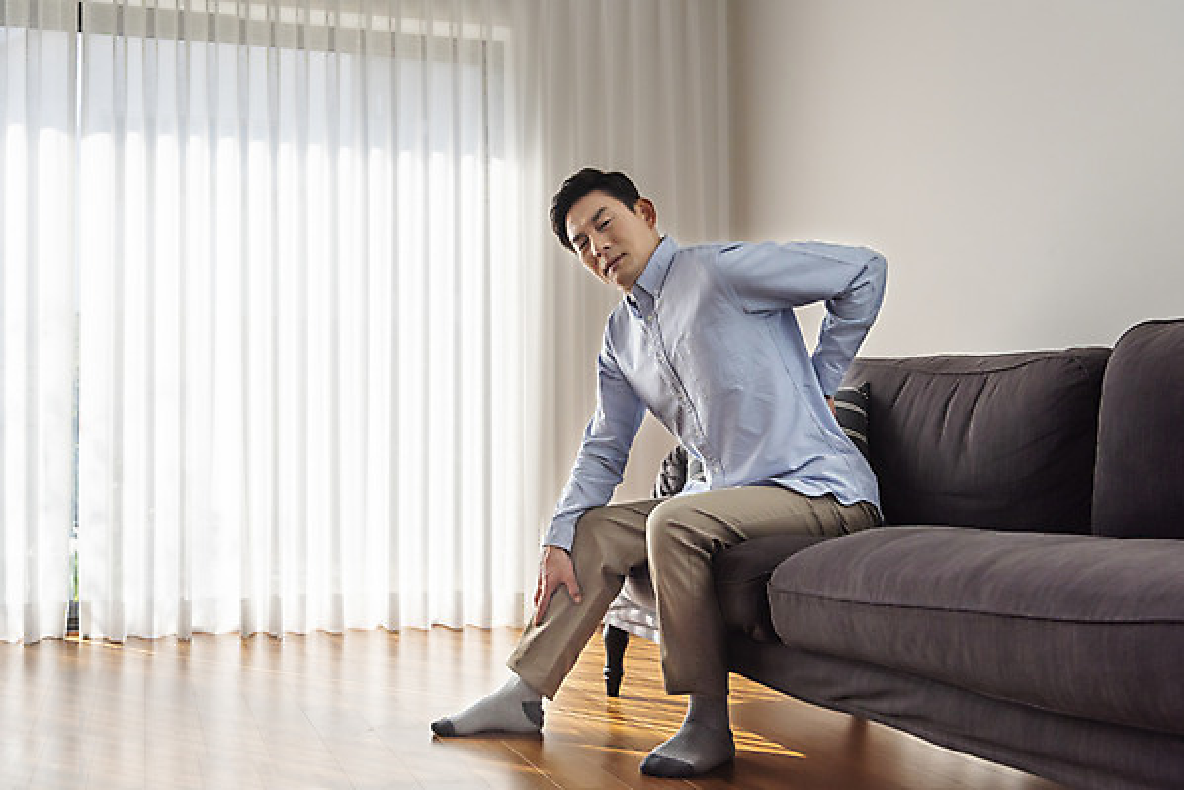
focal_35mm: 36
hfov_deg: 53.1
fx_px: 1185
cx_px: 592
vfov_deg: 36.9
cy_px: 395
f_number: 5.6
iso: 640
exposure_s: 1/1250
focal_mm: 36
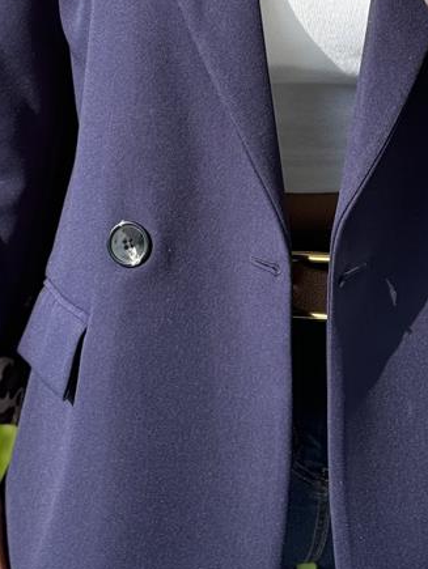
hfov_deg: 10.1
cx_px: 340
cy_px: 35
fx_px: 2420
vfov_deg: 13.3
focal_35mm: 147
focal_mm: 6.76
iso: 64
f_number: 1.78
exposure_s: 1/420
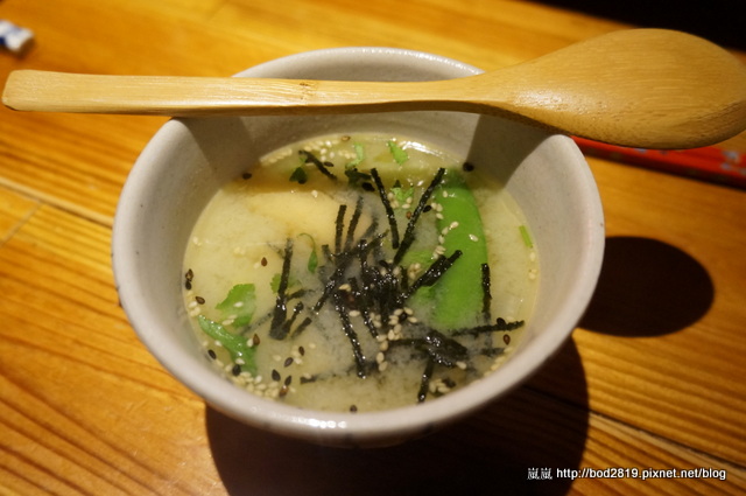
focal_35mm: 32
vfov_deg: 41.6
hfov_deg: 59.6
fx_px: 652
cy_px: 248
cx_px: 373
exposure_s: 1/60
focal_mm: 21
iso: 2000
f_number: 4
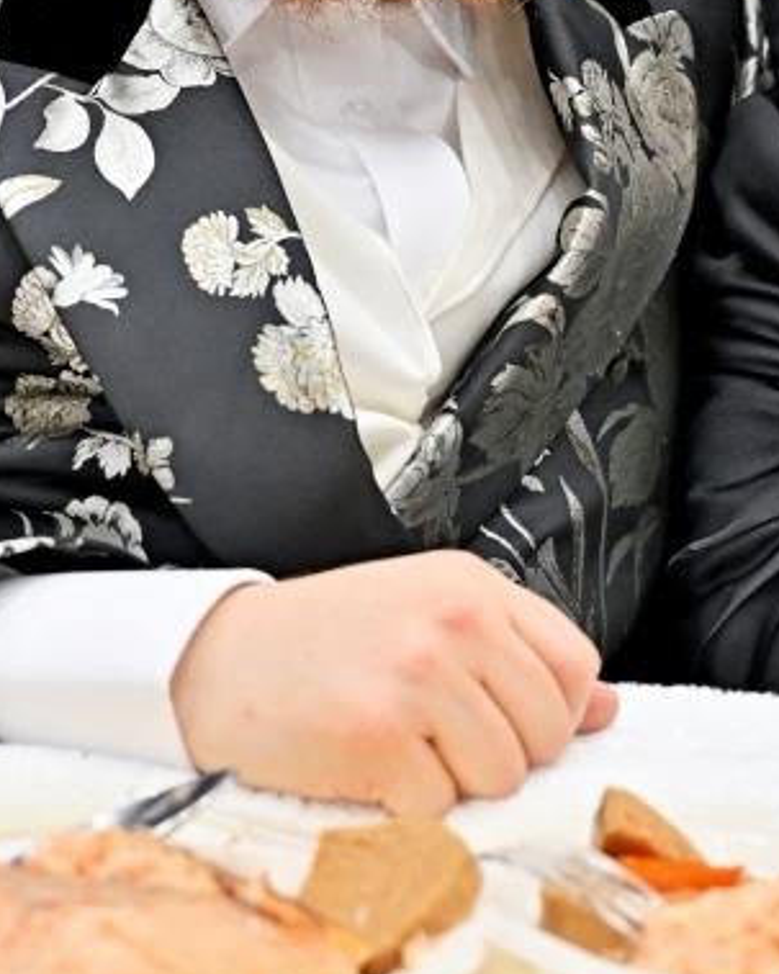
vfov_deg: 16.8
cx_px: 333
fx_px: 3143
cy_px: -203
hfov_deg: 14.1
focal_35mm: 109
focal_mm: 43
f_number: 4
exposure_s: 1/200
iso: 800
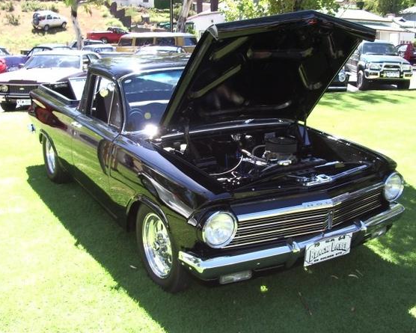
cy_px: 166
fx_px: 493
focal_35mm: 40
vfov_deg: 37.3
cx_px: 198
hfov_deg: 45.8
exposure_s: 1/100
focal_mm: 5.8
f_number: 4.3
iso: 50
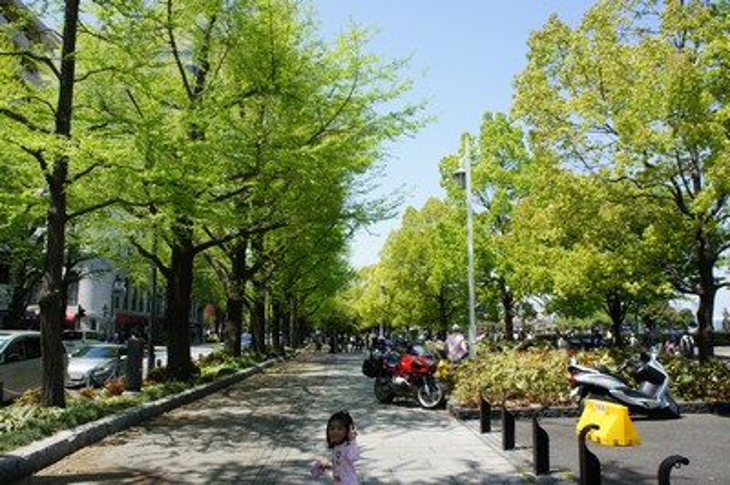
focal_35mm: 30
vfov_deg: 43.5
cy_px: 242
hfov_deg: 62.0
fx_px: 608
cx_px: 365
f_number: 11
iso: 200
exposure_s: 1/125
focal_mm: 20
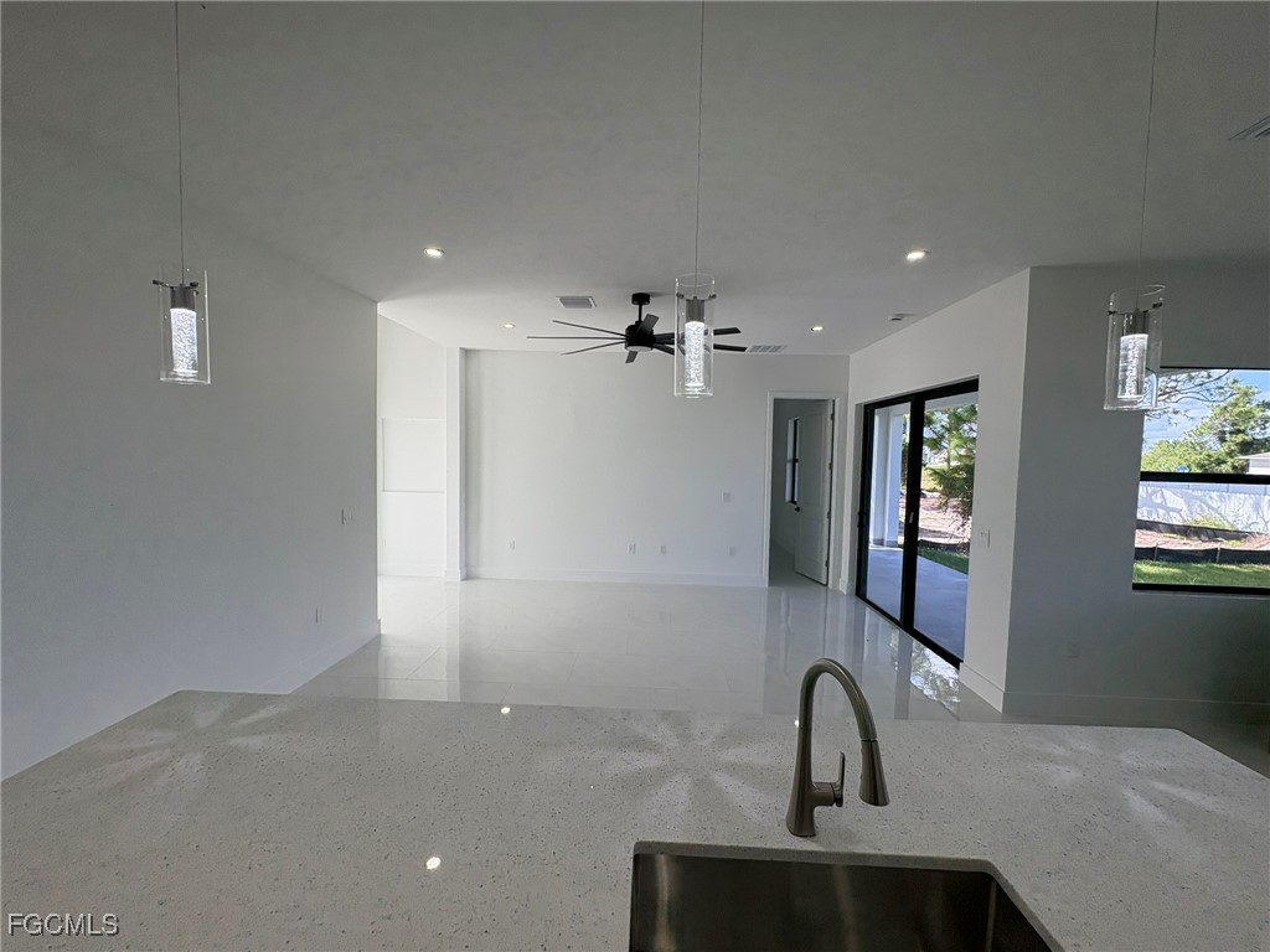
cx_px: 635
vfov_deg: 85.7
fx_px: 514
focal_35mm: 14
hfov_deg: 102.1
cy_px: 476
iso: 40
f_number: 2.2
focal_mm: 2.22
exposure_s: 1/199
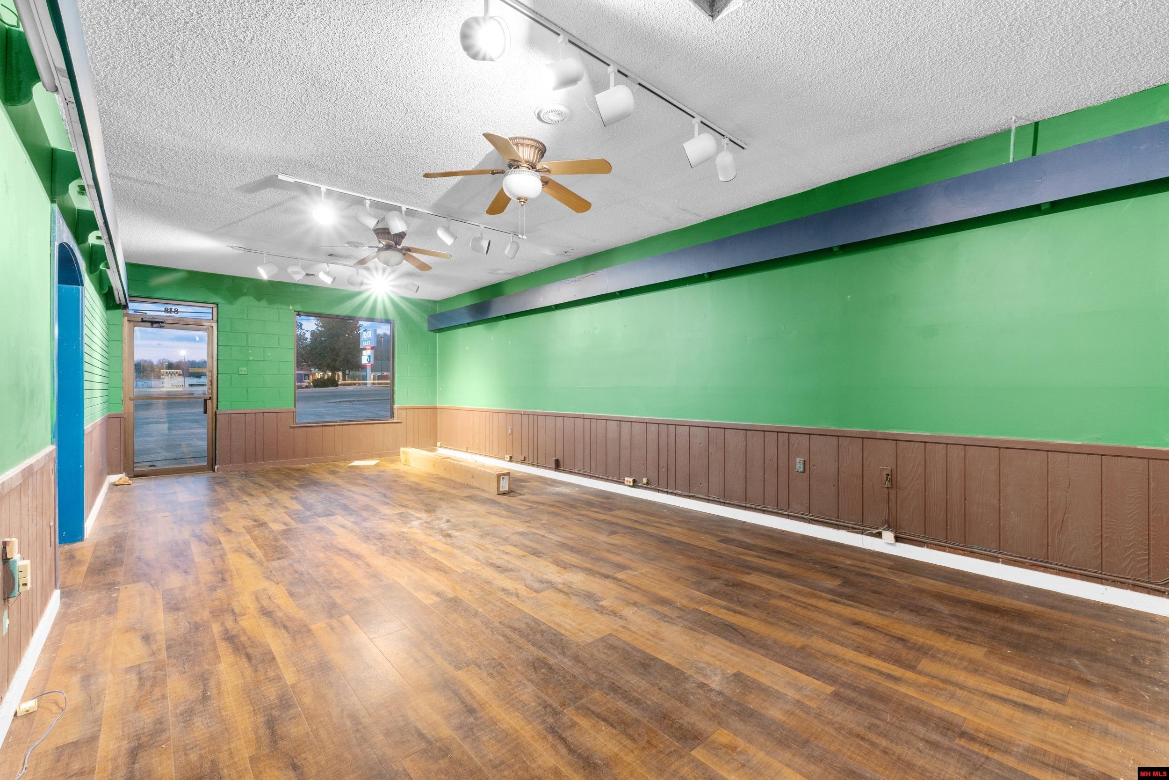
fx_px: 487
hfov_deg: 100.4
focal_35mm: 15
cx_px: 584
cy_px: 390
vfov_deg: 77.3
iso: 400
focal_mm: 10
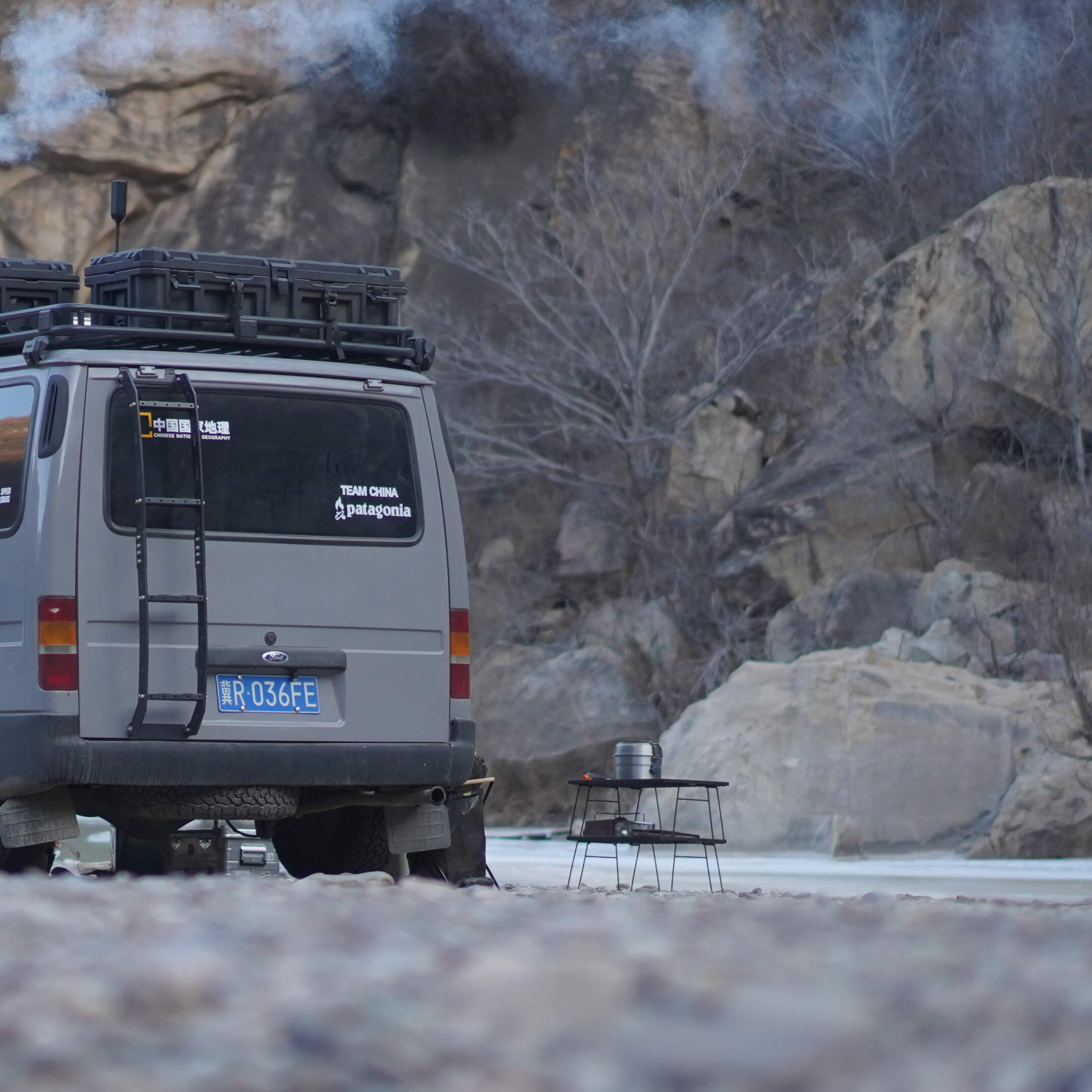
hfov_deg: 13.2
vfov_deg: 13.3
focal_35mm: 131
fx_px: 4675
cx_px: 61
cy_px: 389
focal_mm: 55
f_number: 1.8
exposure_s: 1/2500
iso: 800
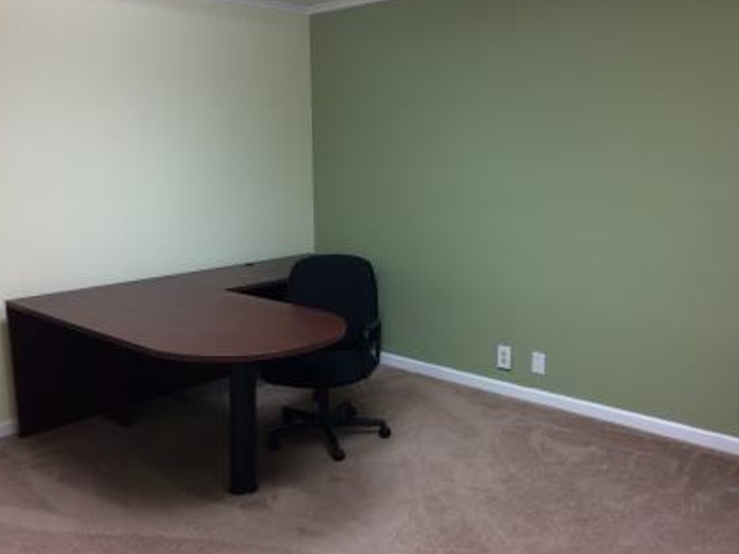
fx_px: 704
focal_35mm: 33
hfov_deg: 55.4
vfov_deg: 42.9
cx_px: 366
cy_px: 288
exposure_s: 1/30
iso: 64
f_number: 2.2
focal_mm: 4.15
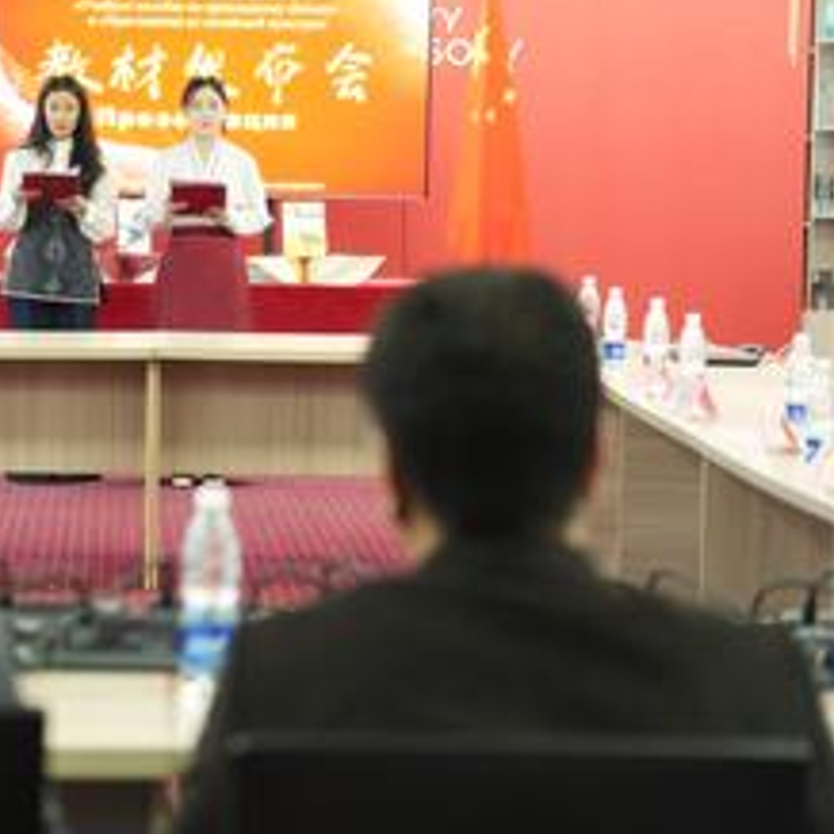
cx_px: 80
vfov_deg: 16.0
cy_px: 365
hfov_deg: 15.8
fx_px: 2971
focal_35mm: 109
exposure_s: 1/40
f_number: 2.8
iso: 640
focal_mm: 70
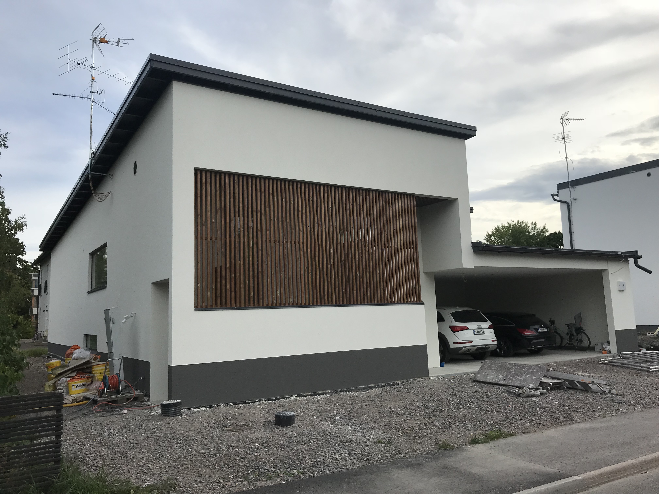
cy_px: 247
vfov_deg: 49.7
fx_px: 533
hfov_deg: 63.4
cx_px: 330
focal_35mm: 28
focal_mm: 3.99
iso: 20
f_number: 1.8
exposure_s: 1/2519
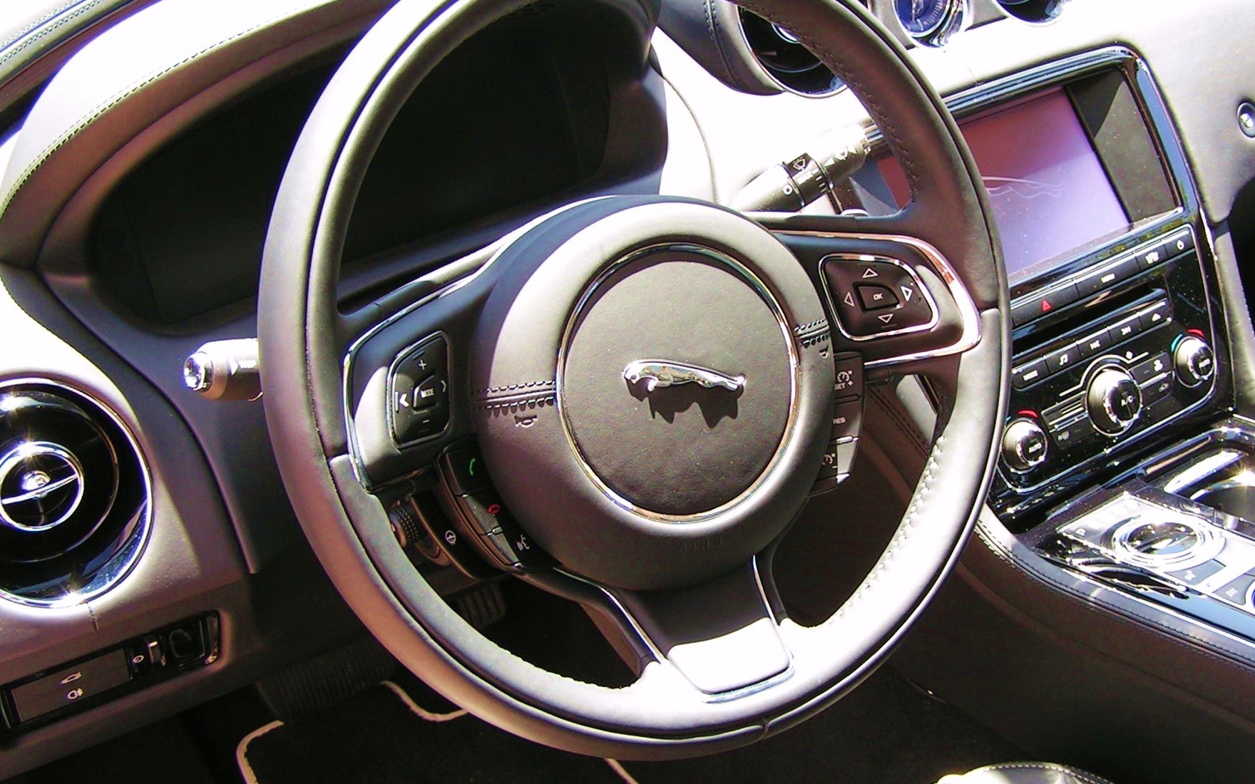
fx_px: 1779
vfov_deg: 24.9
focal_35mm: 52
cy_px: 408
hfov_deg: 38.8
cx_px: 732
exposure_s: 1/50
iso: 50
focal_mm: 6.3
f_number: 3.5
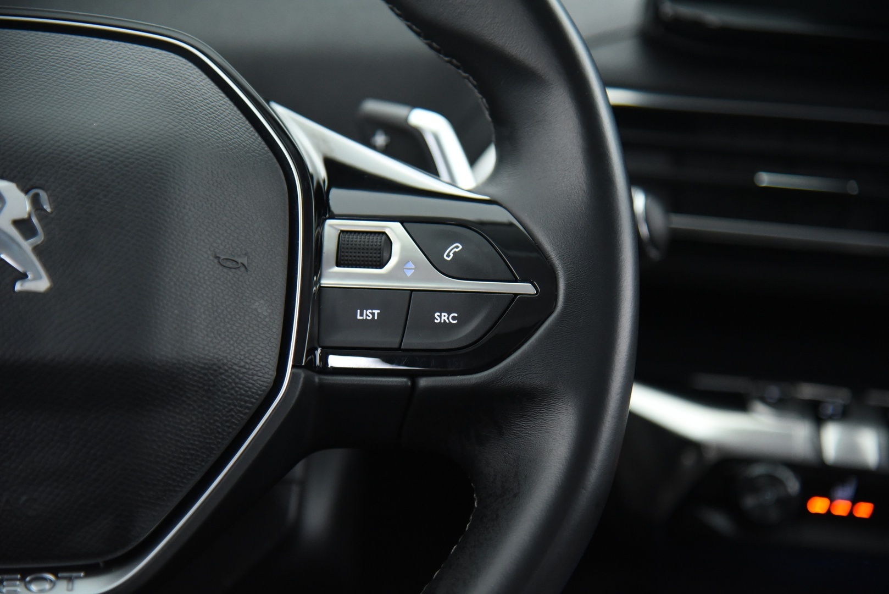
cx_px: 444
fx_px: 2470
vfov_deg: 13.7
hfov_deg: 20.4
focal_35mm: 100
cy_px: 297
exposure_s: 1/20
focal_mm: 100
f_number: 4
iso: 4000
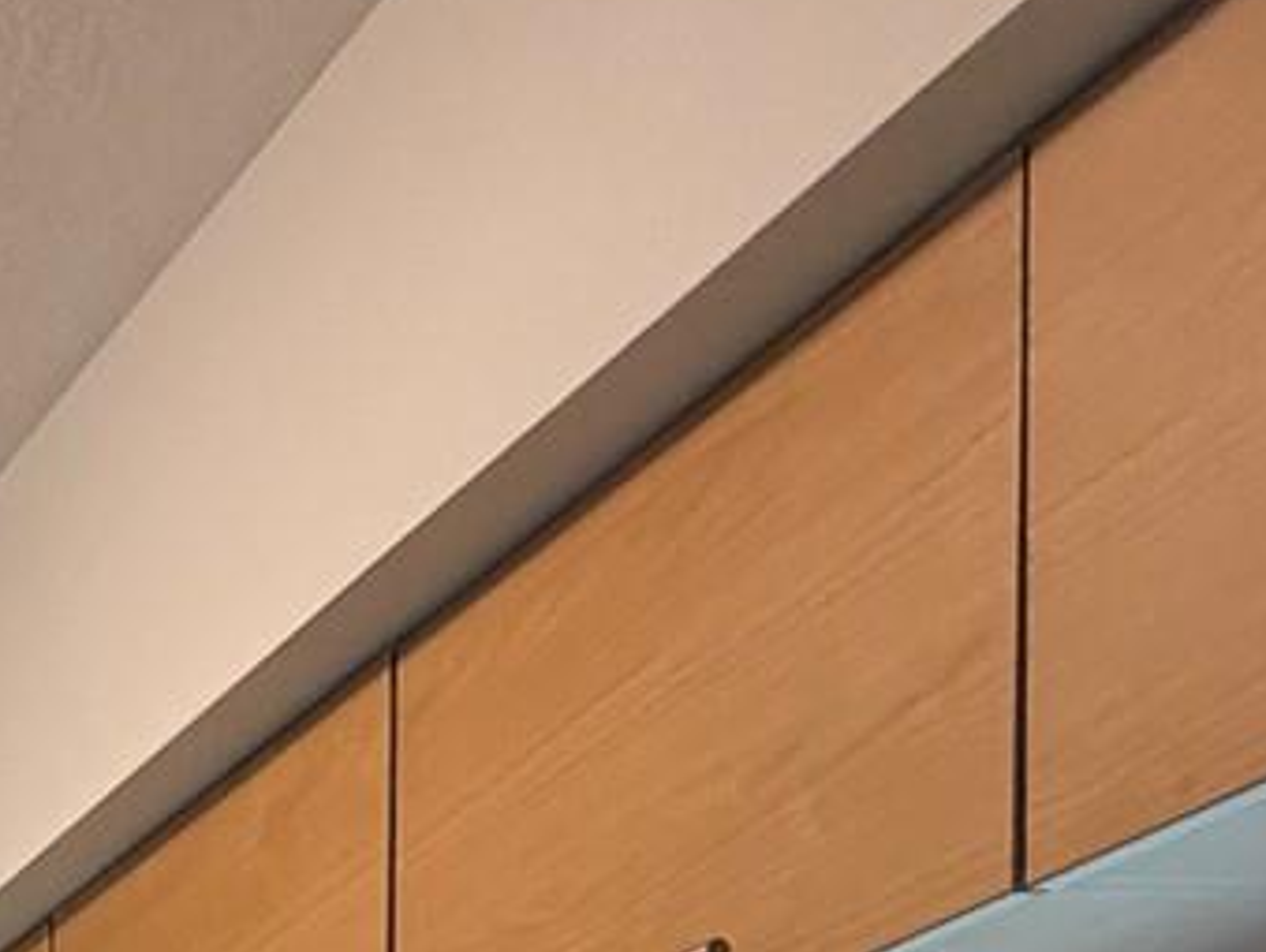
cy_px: 1885
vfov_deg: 16.8
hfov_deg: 21.4
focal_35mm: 66
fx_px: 2416
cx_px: -907
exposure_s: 1/120
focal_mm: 2.22
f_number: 2.2
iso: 320
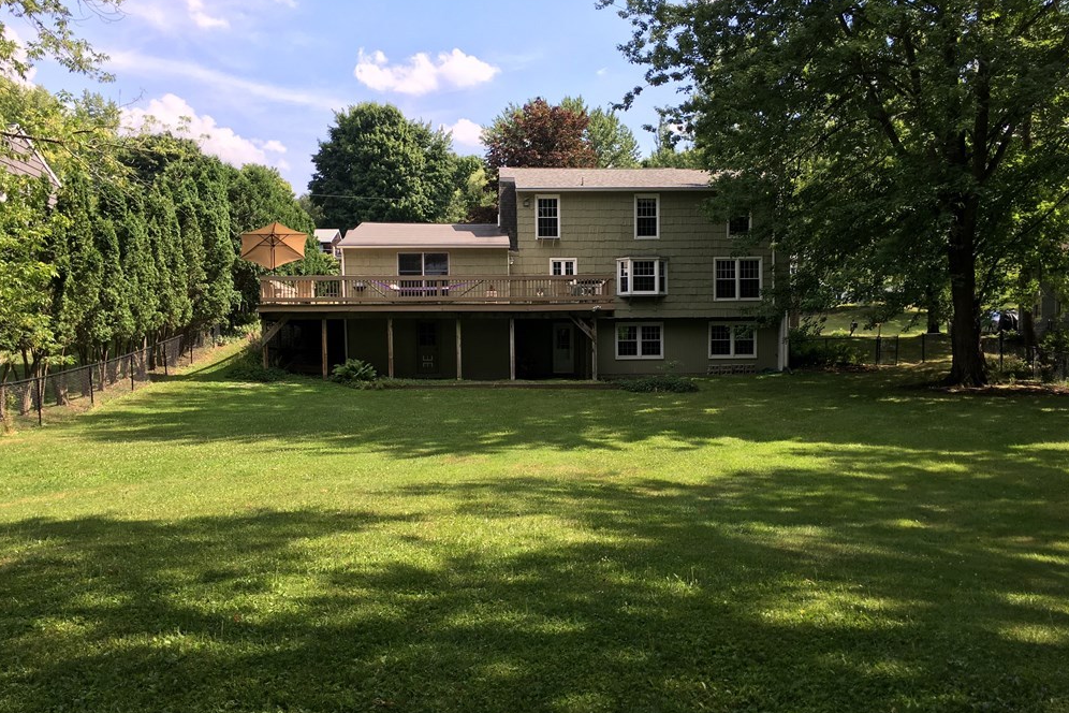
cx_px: 526
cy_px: 398
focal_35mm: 31
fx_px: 920
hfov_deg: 60.3
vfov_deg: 42.3
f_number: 2.2
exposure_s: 1/553
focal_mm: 4.15
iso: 25
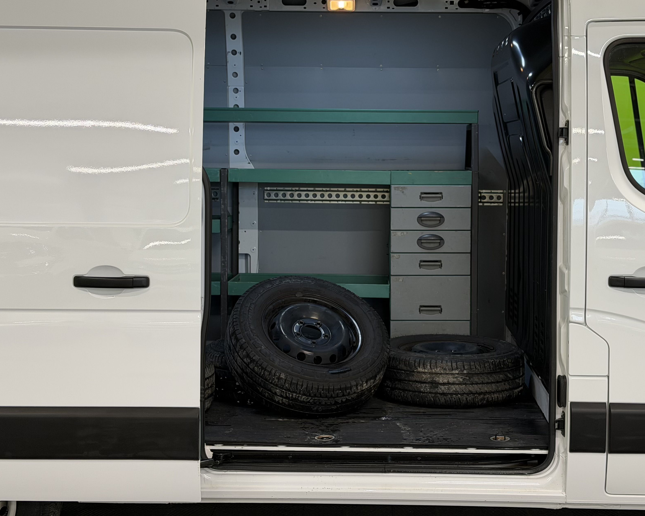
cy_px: 217
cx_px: 376
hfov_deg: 31.4
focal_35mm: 60
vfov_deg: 25.4
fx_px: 1145
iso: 100
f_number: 1.78
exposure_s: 1/71
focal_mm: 6.76
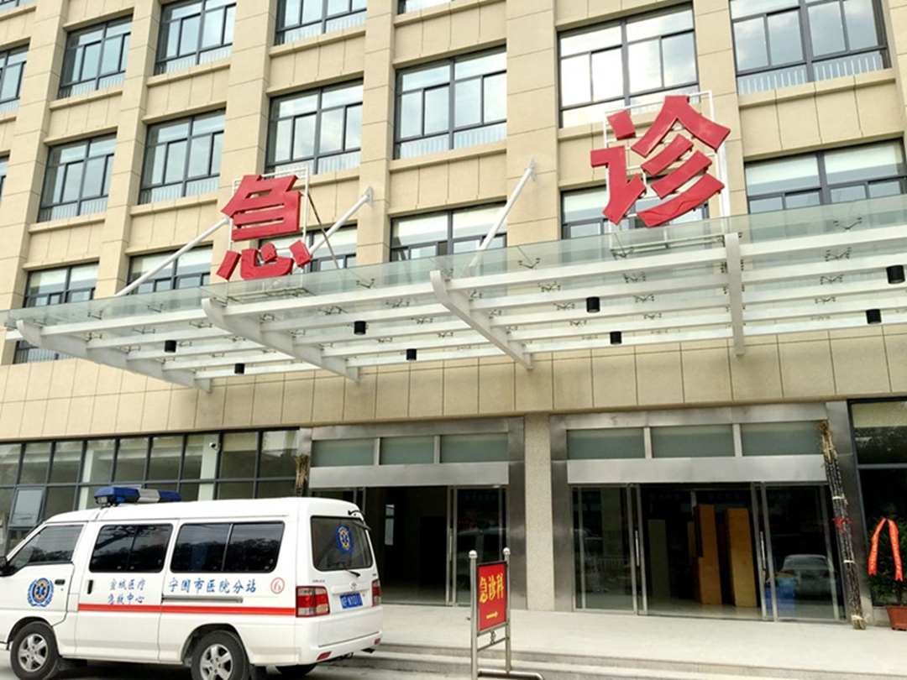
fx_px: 760
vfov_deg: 48.2
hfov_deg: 61.7
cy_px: 340
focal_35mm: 29
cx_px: 454
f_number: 2.2
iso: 25
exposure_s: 1/810
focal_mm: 4.15
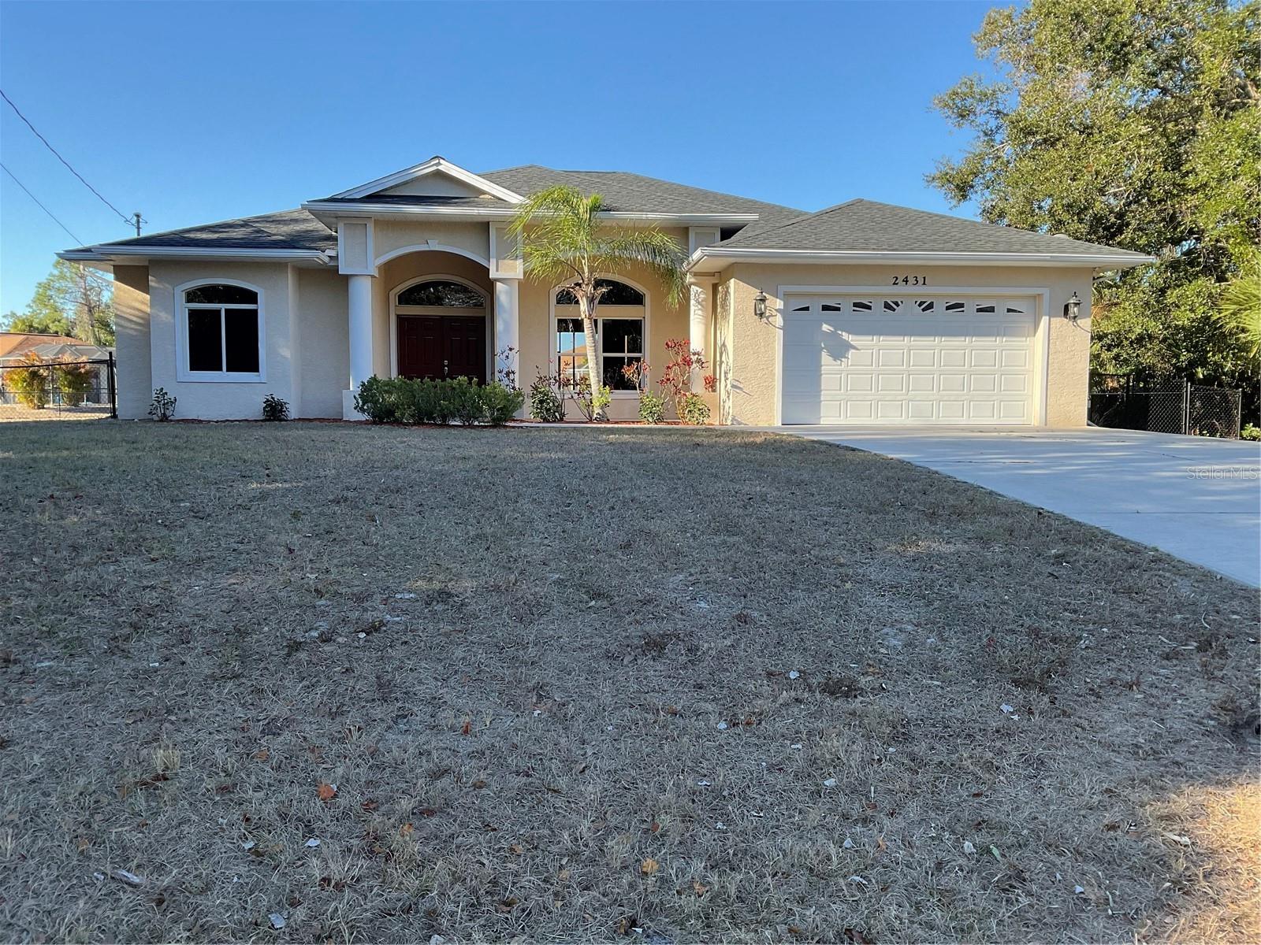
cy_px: 472
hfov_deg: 61.7
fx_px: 1056
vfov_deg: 48.2
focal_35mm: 29
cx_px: 630
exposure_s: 1/666
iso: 16
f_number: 1.8
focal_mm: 3
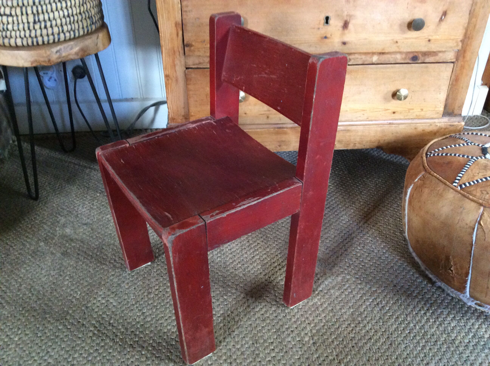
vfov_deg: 44.1
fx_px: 452
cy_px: 183
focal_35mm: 32
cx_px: 245
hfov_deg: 56.9
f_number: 2.4
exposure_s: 1/20
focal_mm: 3.3
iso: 250
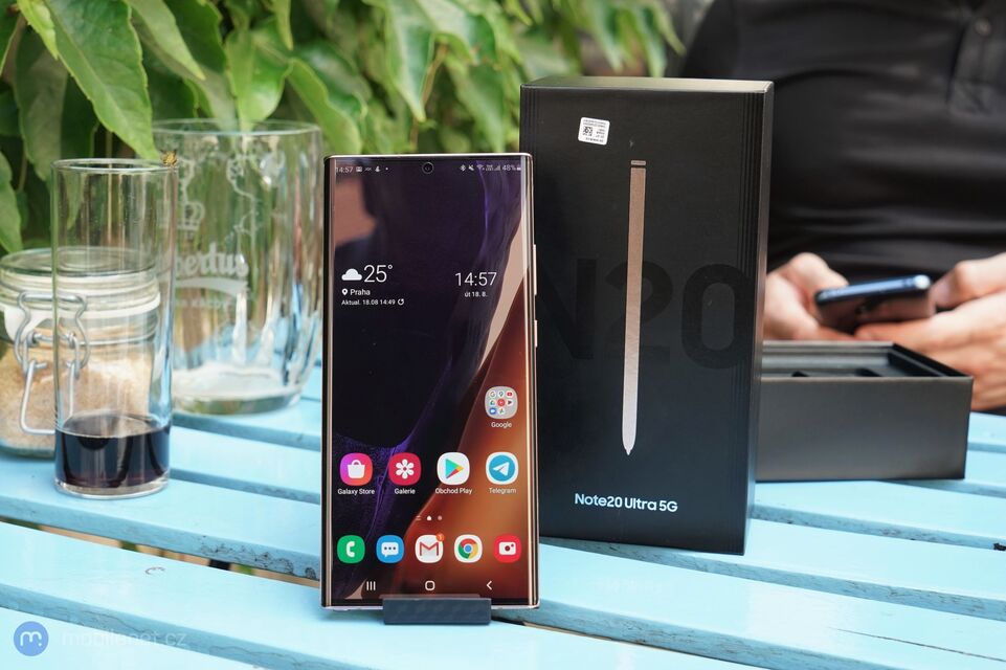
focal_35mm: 46
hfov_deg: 42.8
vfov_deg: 29.2
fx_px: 1285
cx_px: 503
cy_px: 335
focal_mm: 46
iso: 640
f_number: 7.1
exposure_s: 1/160
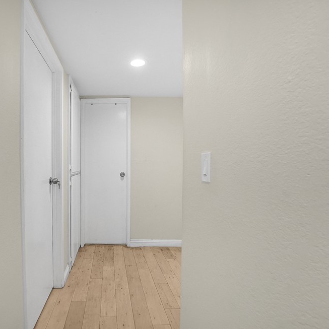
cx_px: 111
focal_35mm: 20
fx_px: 215
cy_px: 169
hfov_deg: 72.7
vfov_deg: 74.8
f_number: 5
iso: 640
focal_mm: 10
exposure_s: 1/100
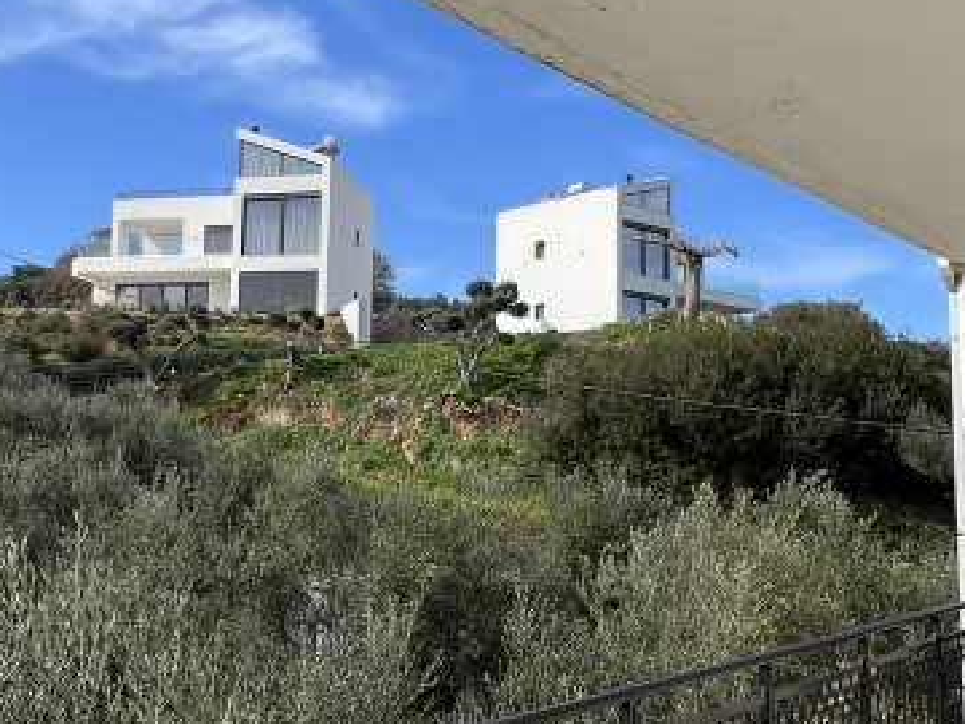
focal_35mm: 37
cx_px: 370
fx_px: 1031
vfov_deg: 38.7
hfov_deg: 49.7
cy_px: 354
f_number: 1.8
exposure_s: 1/1292
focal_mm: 1.57
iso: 32
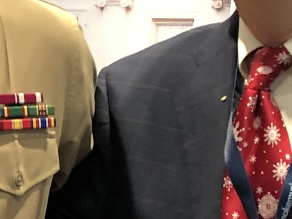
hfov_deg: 10.9
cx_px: -138
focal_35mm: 175
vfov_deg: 8.4
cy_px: 275
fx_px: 1476
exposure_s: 1/15
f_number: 1.8
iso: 64
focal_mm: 3.99
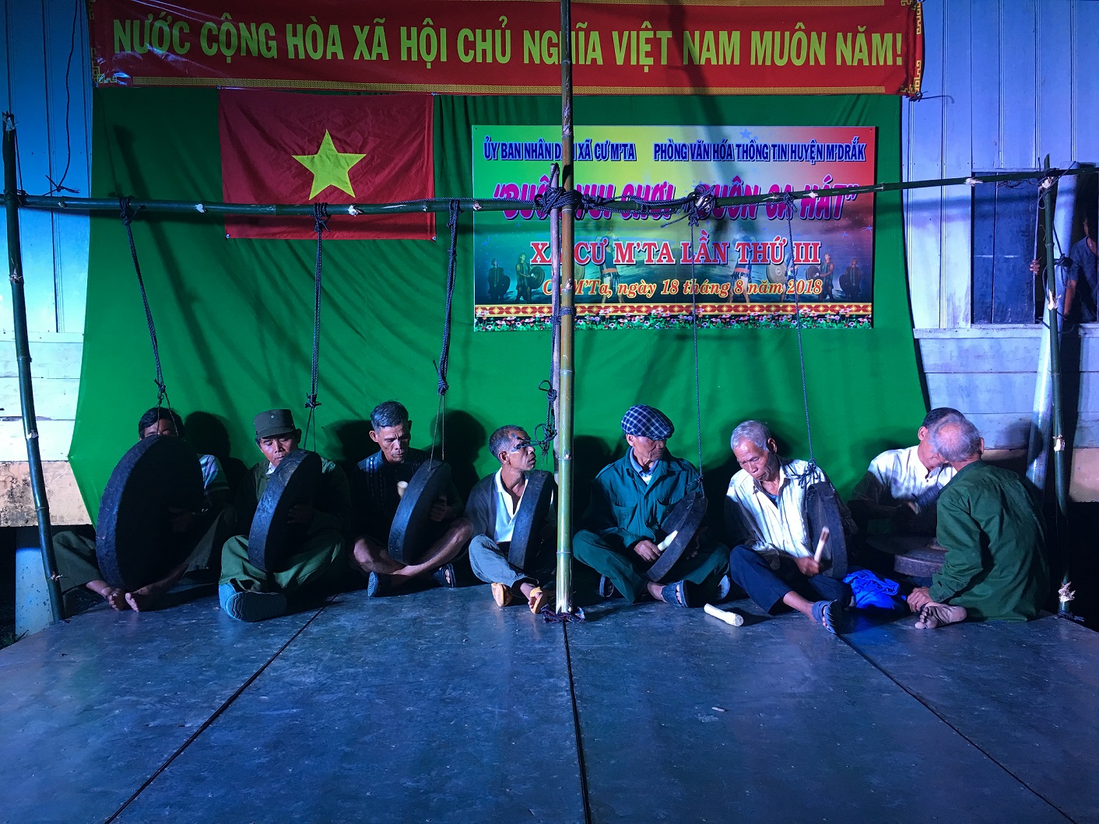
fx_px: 921
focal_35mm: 29
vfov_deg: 48.2
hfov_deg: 61.7
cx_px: 550
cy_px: 412
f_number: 2.2
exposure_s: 1/17
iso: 50
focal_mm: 4.15
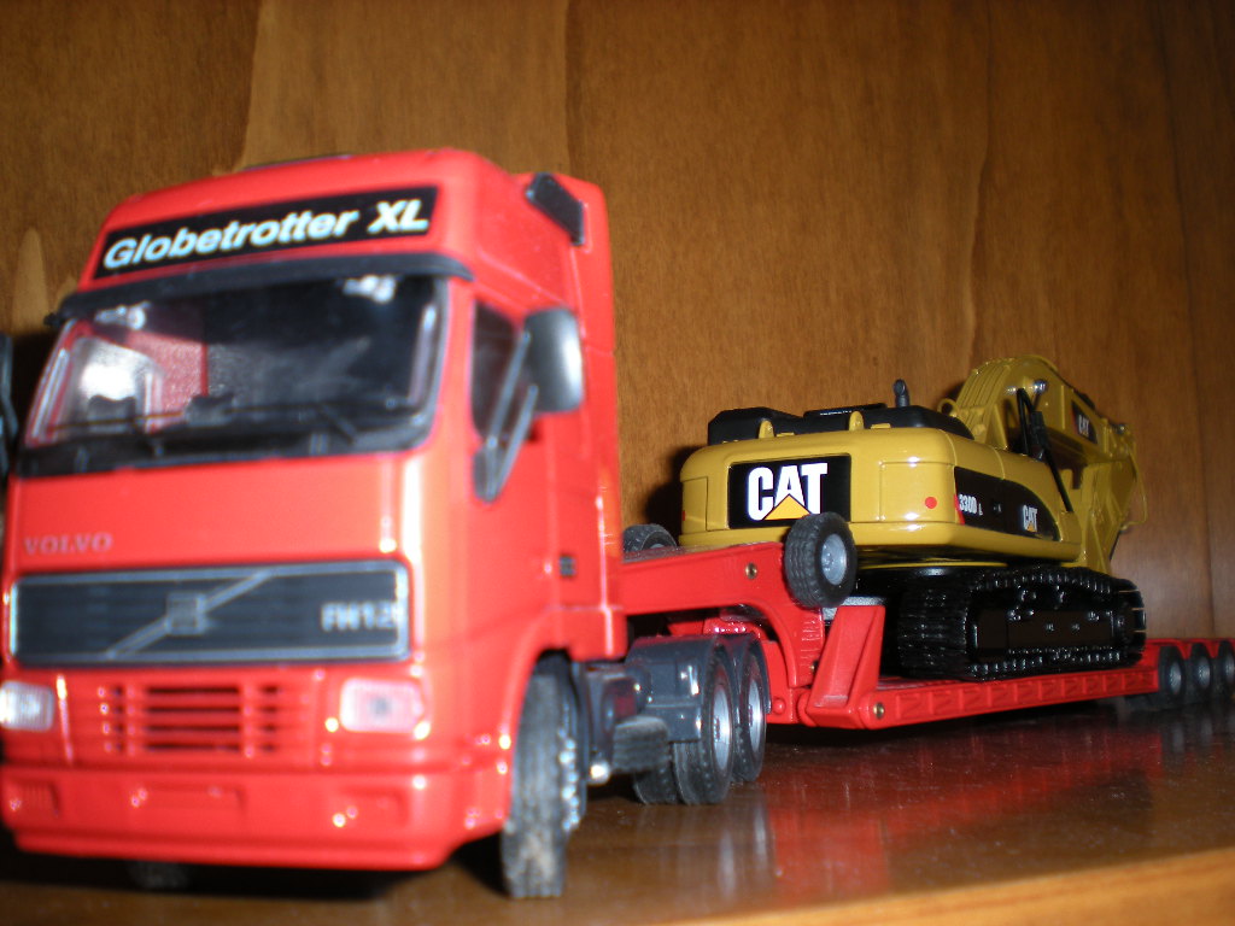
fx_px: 1356
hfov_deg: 49.0
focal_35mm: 38
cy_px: 463
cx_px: 618
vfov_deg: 37.7
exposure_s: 1/60
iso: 64
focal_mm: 6.3
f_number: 3.1
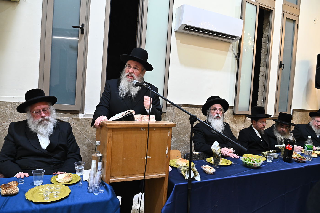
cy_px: 106
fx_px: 240
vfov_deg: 47.9
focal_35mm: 27
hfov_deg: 67.4
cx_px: 160
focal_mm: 27
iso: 2500
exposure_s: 1/160
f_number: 6.3
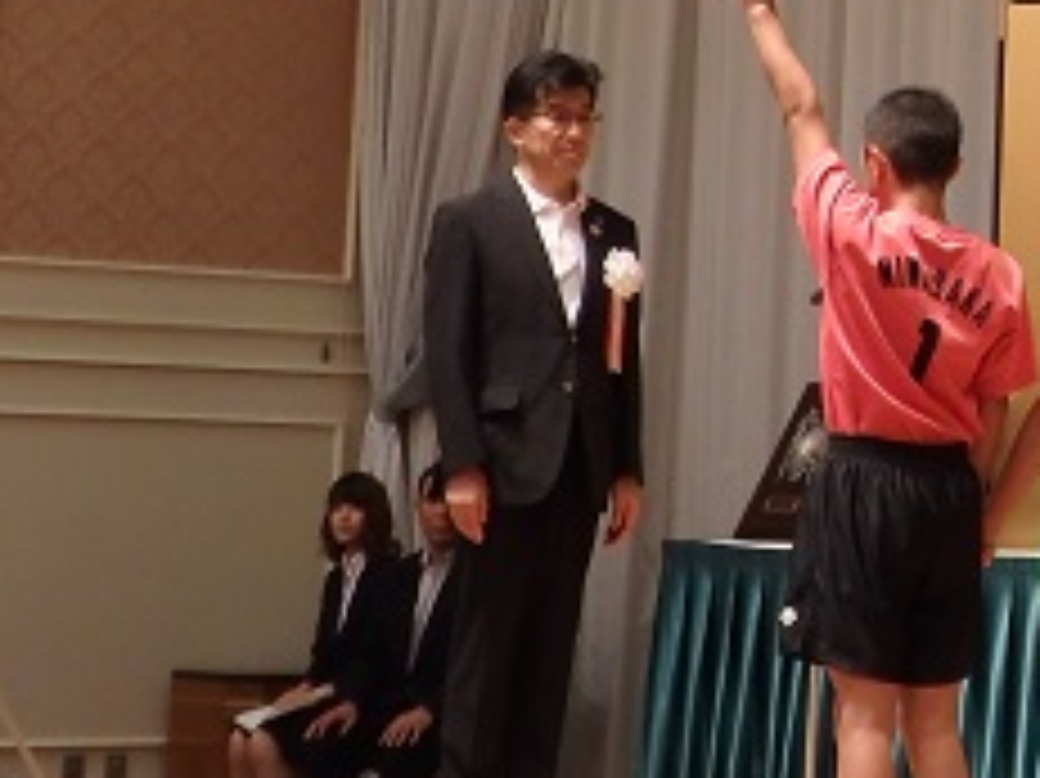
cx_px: 1252
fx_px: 4084
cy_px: -135
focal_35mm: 136
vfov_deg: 10.7
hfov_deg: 14.1
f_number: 4
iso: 400
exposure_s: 1/50
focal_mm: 8.9
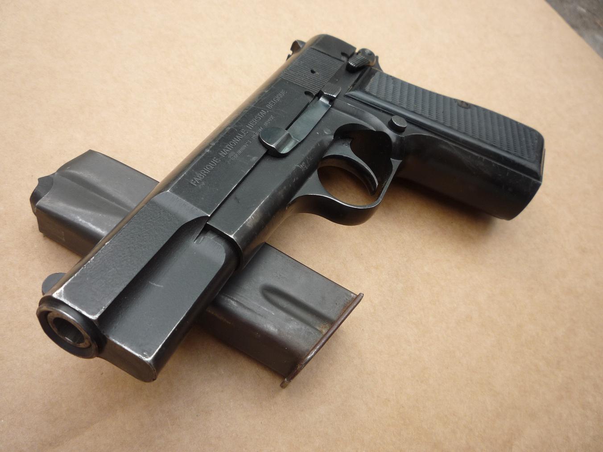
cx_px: 302
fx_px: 523
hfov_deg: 60.0
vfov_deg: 46.8
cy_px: 226
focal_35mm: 30
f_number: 4
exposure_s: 1/160
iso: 100
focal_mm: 5.2
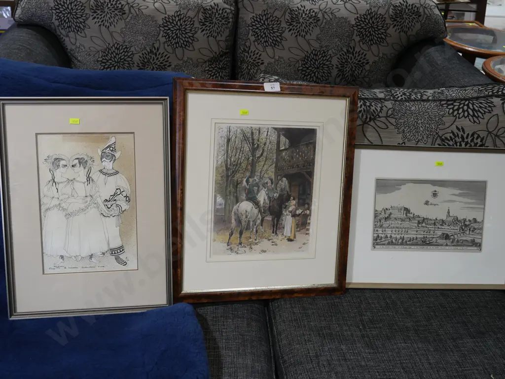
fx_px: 584
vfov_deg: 36.0
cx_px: 252
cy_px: 190
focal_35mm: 40
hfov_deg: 46.8
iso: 400
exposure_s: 1/60
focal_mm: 20
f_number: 4.5
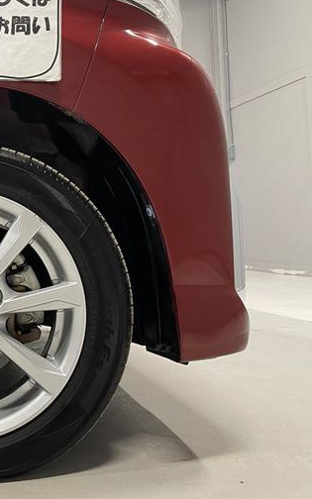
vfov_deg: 47.1
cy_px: 215
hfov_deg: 28.0
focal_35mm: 42
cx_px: -28
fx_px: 571
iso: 250
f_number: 1.6
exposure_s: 1/60
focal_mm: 4.2
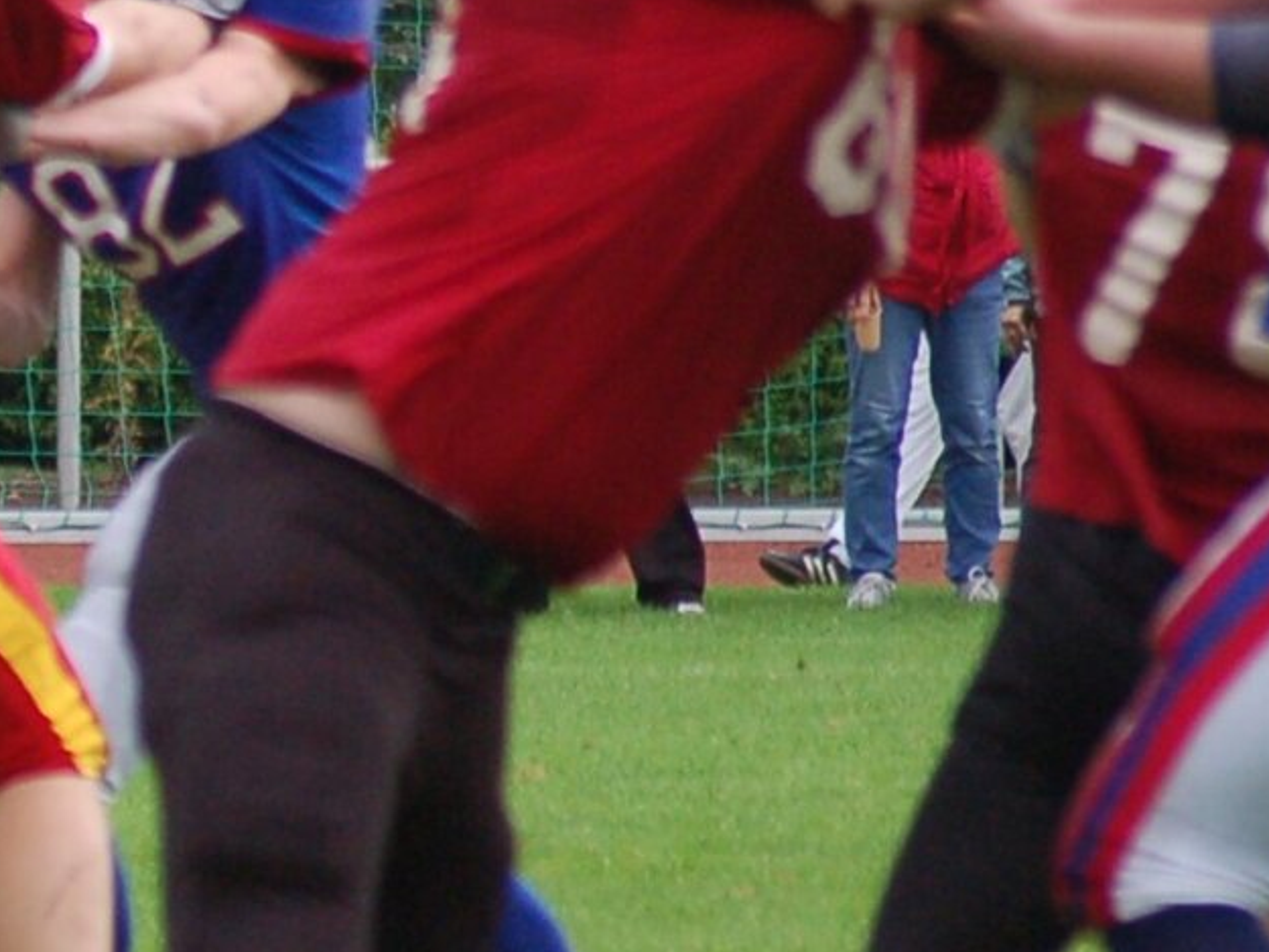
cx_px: -828
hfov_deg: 2.6
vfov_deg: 2.0
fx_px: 27866
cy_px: 223
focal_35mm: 760
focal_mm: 150
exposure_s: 1/400
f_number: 4.5
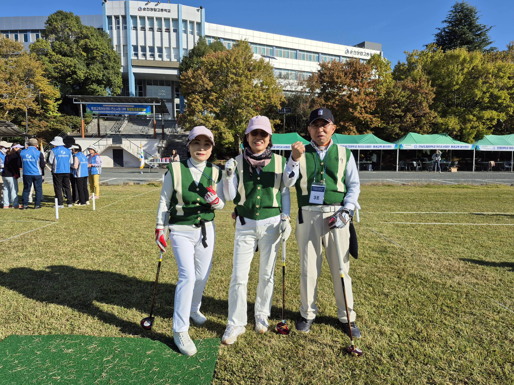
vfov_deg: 58.9
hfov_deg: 73.9
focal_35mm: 23
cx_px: 257
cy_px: 192
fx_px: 342
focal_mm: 5.4
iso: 25
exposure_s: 1/2544
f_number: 1.8
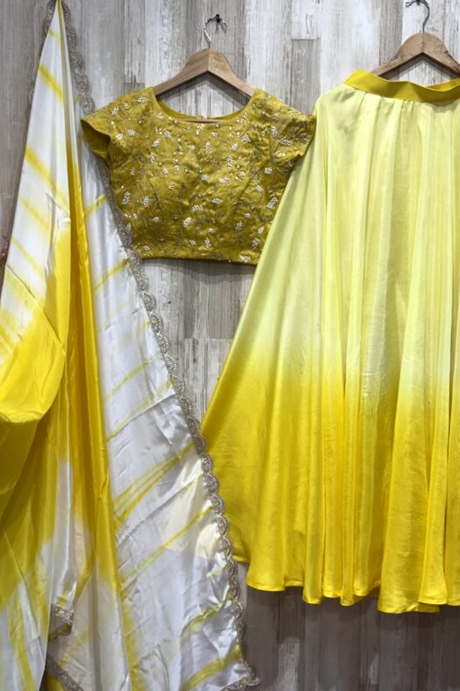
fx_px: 1055
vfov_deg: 36.3
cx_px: 248
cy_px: 343
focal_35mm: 55
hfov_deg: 24.6
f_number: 1.6
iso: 25
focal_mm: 5.96
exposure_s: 1/100
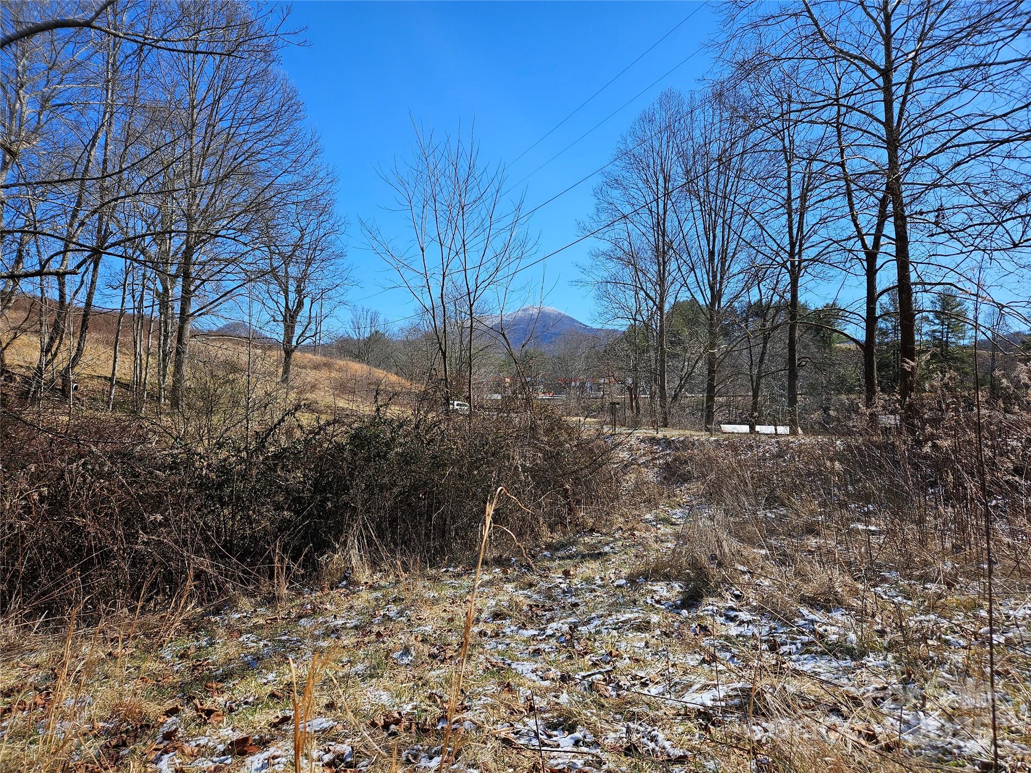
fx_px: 685
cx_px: 516
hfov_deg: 73.9
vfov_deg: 58.9
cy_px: 386
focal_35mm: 23
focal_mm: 5.4
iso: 32
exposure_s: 1/1645
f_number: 1.8
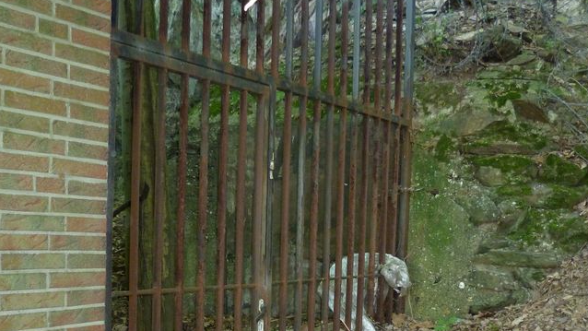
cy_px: 255
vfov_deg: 27.3
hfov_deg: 47.3
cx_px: 278
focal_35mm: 43
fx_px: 670
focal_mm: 5
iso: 250
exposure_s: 1/30
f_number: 2.8
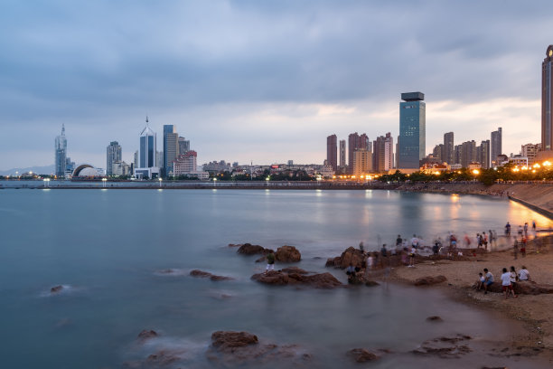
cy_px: 184
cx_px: 276
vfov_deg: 40.0
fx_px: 507
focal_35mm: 33
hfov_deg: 57.2
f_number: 11
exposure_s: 4
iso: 100
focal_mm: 33
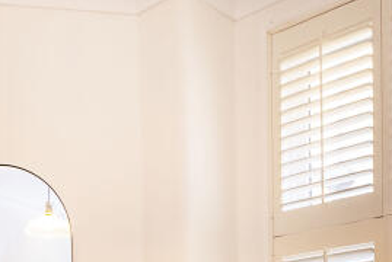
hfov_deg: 35.0
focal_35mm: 57
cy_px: 426
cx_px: 217
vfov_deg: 19.7
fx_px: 621
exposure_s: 1/2
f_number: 7.1
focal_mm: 10
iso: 320
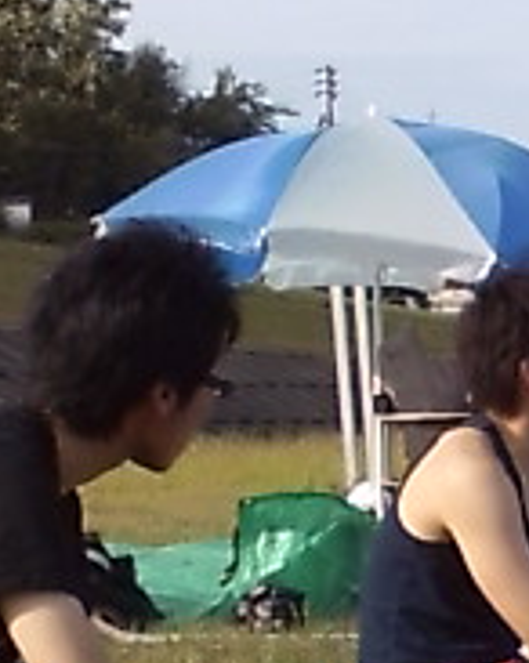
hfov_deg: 15.1
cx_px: 601
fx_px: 1941
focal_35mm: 99
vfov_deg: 19.3
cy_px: 485
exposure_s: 1/556
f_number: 3.5
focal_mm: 3.73
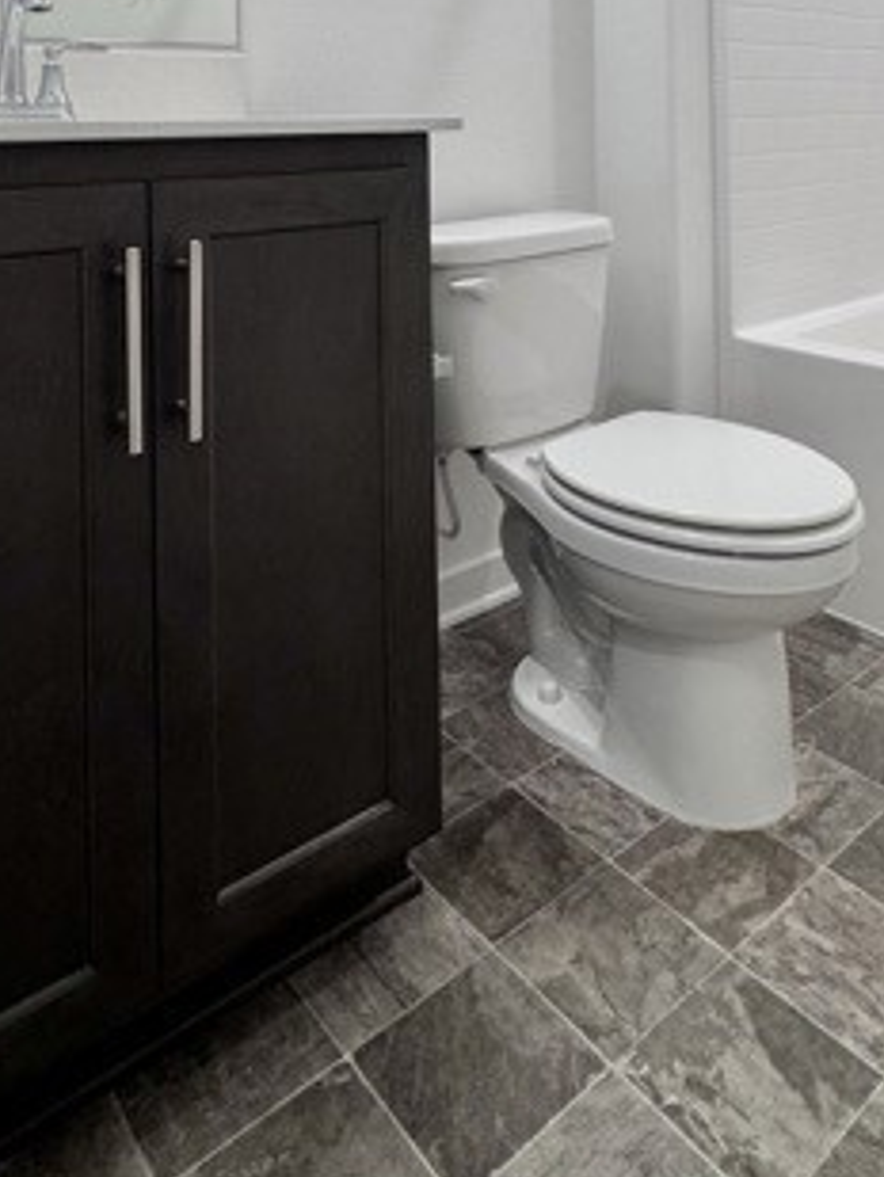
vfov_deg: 54.0
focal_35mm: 29
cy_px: 122
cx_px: 530
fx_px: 987
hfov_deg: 48.0
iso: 160
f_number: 2.2
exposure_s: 1/120
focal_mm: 2.22
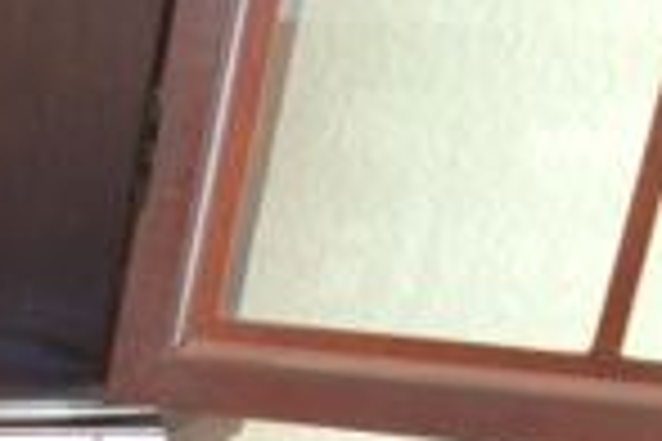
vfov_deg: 9.3
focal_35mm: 131
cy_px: 1066
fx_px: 2409
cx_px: -761
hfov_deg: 13.0
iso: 100
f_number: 2.2
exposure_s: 1/30
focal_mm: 4.15
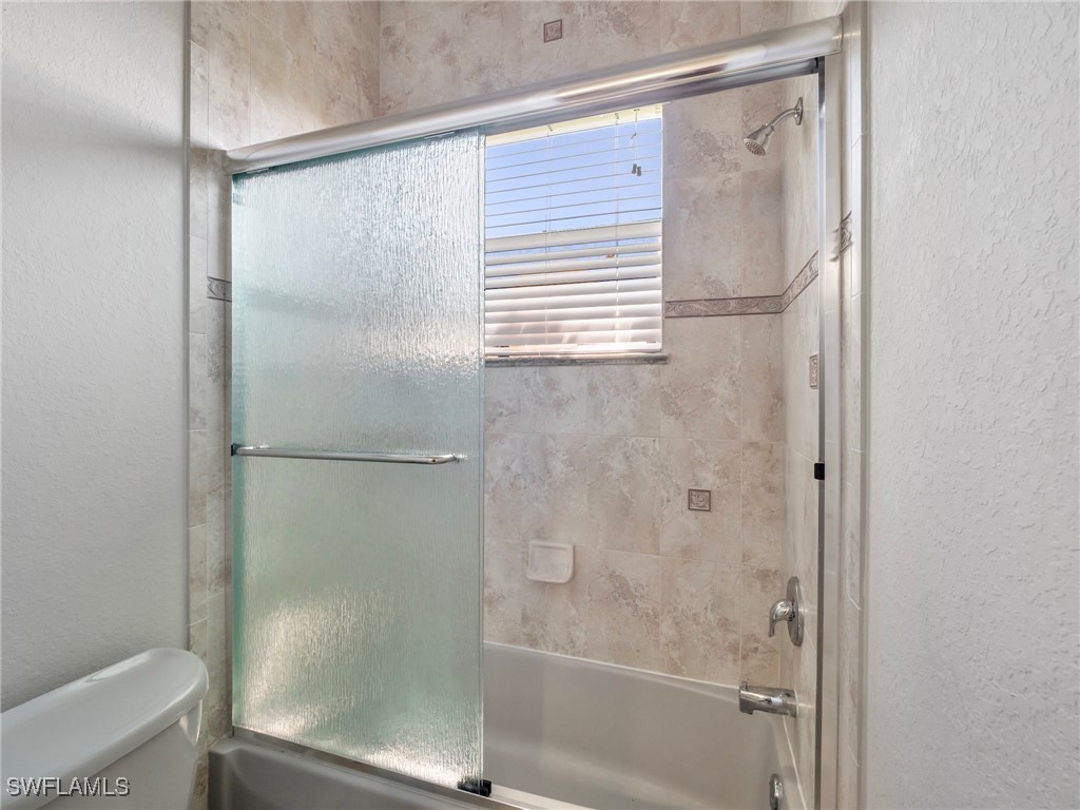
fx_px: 437
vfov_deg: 85.7
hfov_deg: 102.1
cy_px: 405
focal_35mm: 14
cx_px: 540
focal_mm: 7
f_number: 7.1
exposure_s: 1/10
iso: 200
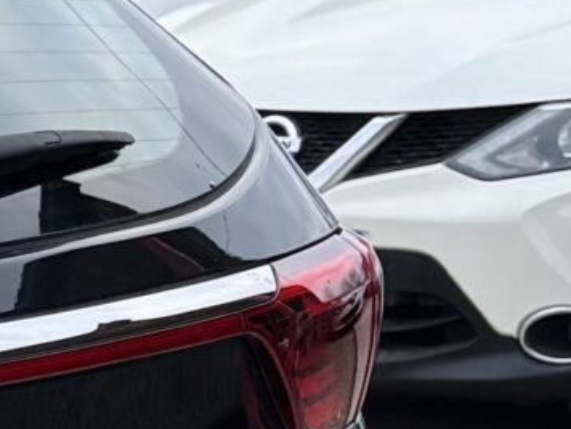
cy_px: 522
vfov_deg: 7.9
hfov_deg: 8.9
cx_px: -1054
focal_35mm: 187
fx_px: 3085
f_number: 1.6
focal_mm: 5.96
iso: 80
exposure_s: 1/121
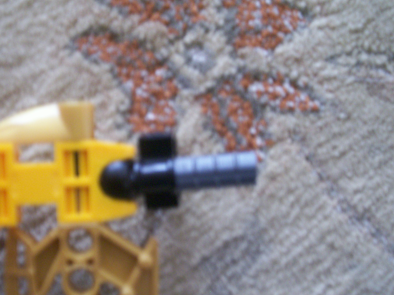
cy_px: 182
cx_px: 160
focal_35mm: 49
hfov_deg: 38.8
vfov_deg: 29.6
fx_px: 558
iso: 140
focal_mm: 5.9
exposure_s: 1/9.01
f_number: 4.5
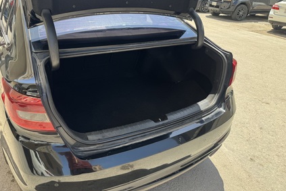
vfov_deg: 47.7
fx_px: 214
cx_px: 133
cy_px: 78
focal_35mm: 27
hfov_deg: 67.3
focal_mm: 6.76
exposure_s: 1/864
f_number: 1.78
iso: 80
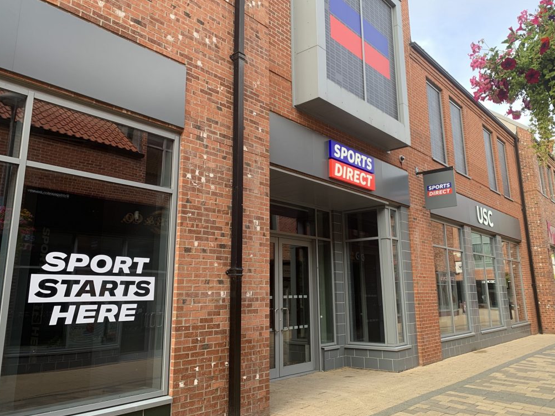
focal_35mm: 28
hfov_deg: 63.4
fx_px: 449
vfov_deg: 49.7
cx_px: 295
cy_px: 197
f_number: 1.8
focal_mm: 4.25
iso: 25
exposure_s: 1/122
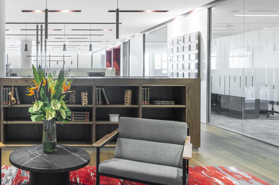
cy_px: 74
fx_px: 271
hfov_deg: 50.7
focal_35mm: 35
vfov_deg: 37.7
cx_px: 51
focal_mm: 20
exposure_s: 1/13
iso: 320
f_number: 11
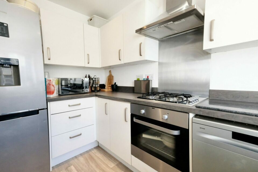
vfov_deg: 73.7
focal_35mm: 16
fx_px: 115
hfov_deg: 96.6
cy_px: 87
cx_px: 121
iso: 4000
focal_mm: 10
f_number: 5.6
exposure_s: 1/480
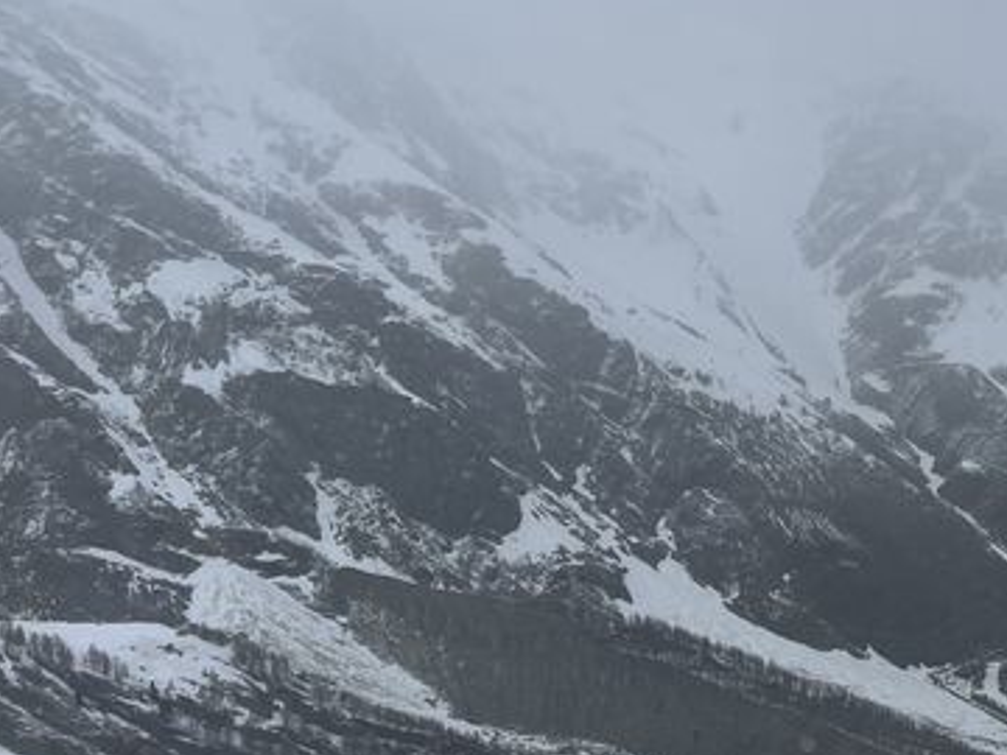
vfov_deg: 22.3
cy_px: 600
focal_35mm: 65
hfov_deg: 27.4
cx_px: 1102
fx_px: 1891
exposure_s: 1/16393
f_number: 1.5
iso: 50
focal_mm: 5.7
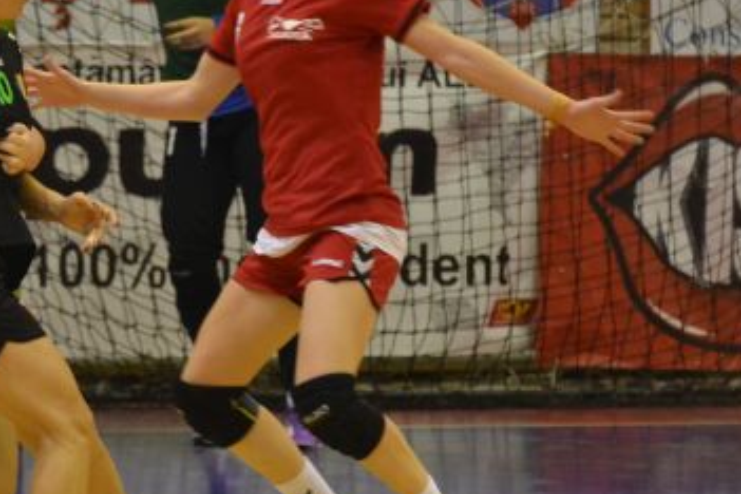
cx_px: 93
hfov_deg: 5.0
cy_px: 289
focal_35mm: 415
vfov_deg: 3.3
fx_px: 8542
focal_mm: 135
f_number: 4.8
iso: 3200
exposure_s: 1/250
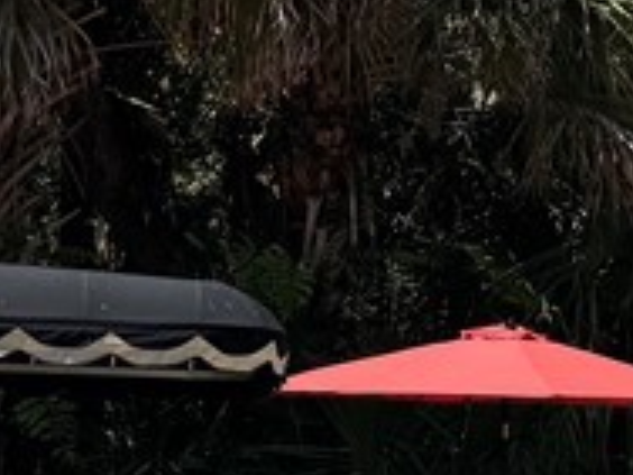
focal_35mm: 131
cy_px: 505
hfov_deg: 12.2
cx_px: 1502
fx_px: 2396
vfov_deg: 11.2
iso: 80
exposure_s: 1/4608
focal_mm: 6.76
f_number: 1.78
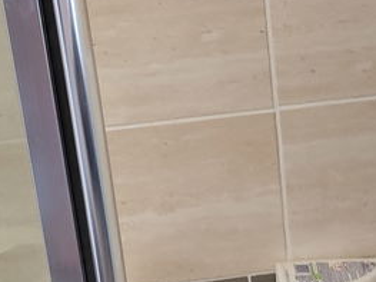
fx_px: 1520
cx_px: 339
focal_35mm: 140
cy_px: 140
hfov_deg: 14.0
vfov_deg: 10.6
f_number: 1.65
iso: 800
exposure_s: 1/50
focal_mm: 6.14
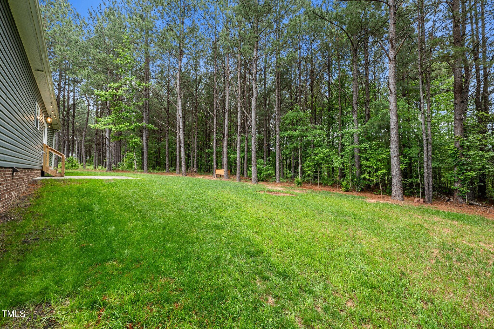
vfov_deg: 81.2
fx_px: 192
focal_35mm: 14
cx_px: 247
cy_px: 164
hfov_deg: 104.3
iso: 200
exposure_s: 1/10
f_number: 7.1
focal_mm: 14
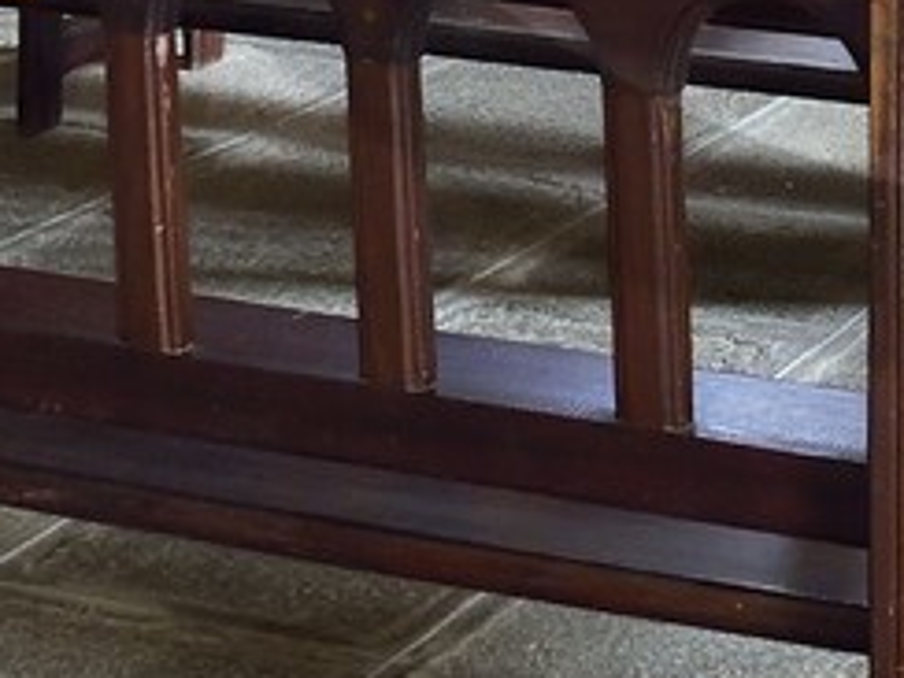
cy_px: -1134
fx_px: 3943
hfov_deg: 12.6
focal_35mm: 151
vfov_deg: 8.6
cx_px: 1241
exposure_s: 1/10
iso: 1600
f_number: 6.3
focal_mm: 24
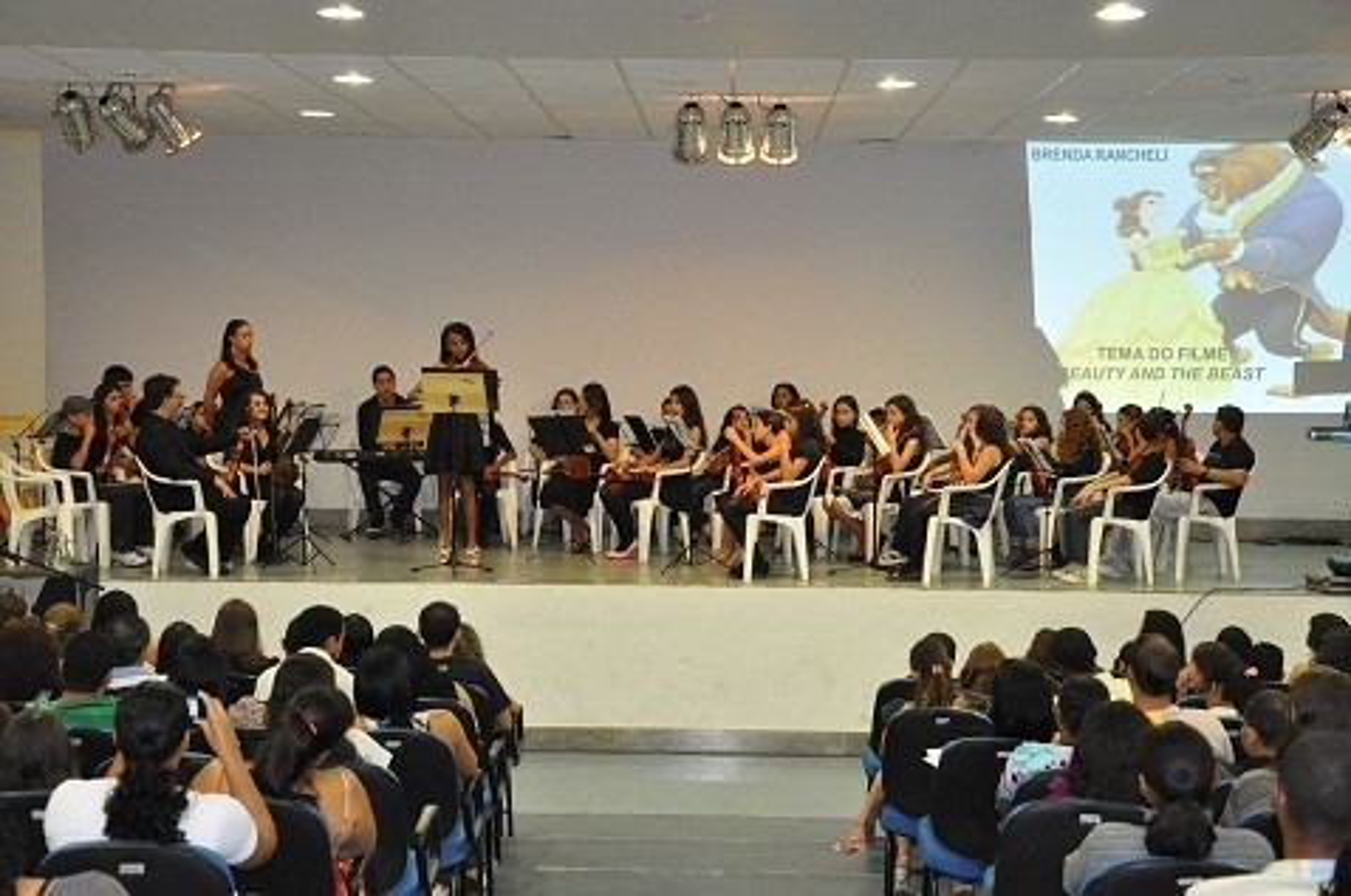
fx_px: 2529
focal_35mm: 68
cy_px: 448
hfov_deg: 29.9
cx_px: 676
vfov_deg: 20.1
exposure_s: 1/60
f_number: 5.6
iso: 3200
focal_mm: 45
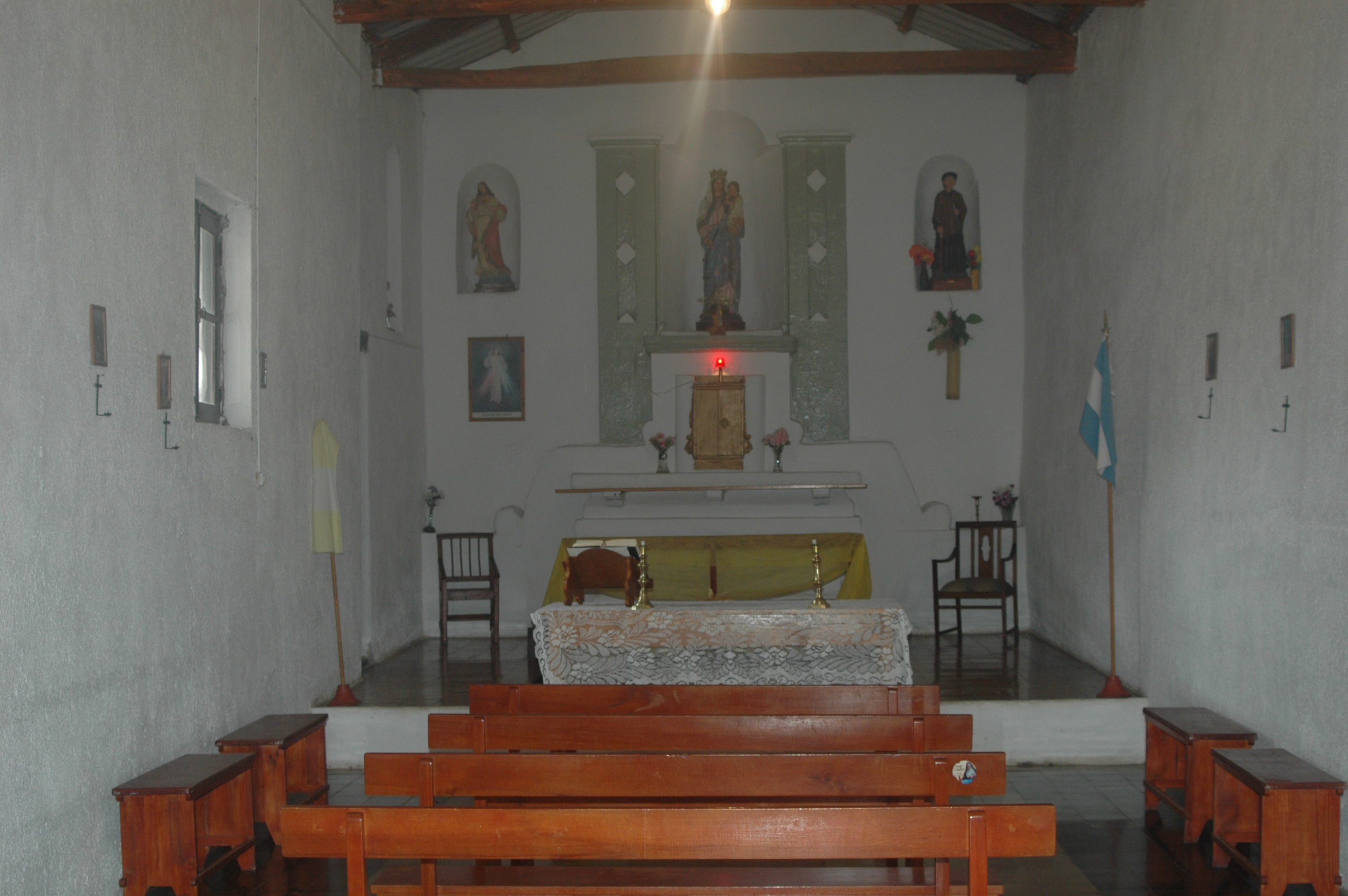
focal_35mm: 52
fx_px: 1964
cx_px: 674
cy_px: 448
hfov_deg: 37.9
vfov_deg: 25.7
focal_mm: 35
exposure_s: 1/60
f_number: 4
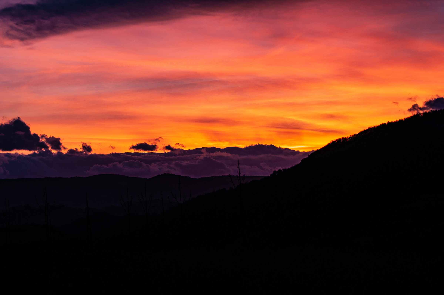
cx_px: 222
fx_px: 1293
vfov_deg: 13.0
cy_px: 148
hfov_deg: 19.5
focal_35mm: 105
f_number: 5.6
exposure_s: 1/30
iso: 200
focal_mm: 70
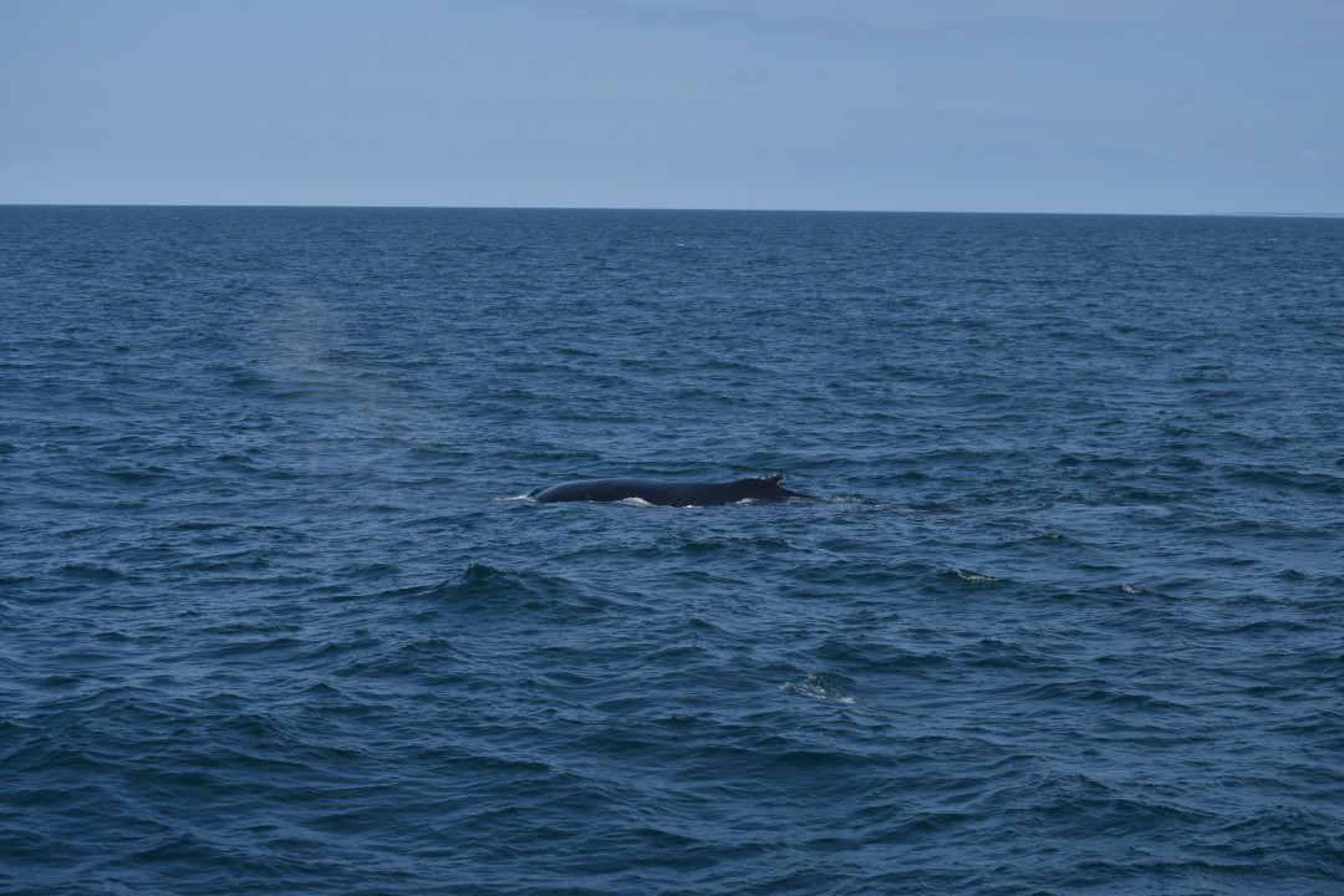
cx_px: 672
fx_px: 3080
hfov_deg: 24.6
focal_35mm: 82
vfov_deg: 16.6
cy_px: 448
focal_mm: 55
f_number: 5.6
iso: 200
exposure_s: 1/1600
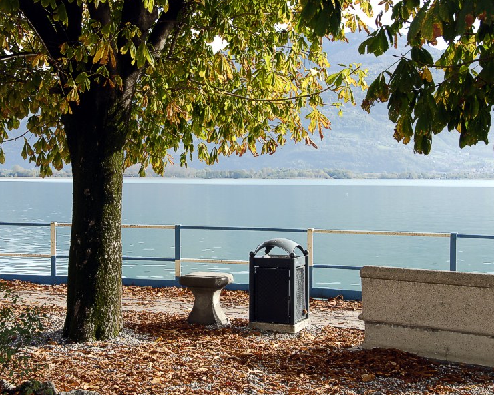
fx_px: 702
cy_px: 198
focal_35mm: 48
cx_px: 206
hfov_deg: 38.7
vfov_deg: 31.5
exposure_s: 1/200
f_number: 7.1
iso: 320
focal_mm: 28
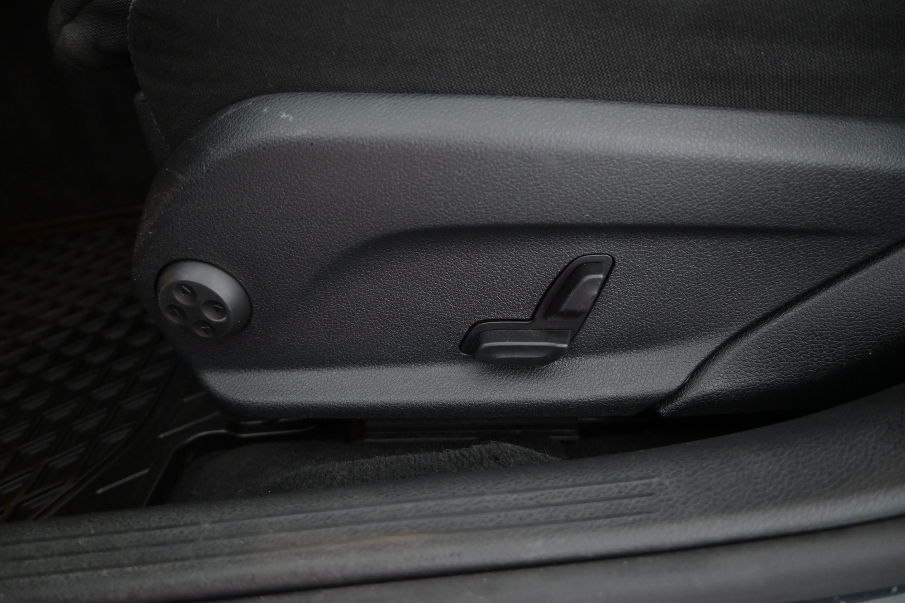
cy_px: 302
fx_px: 603
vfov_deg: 53.1
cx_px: 452
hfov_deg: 73.7
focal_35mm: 24
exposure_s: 1/30
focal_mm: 16
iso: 2500
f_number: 3.5
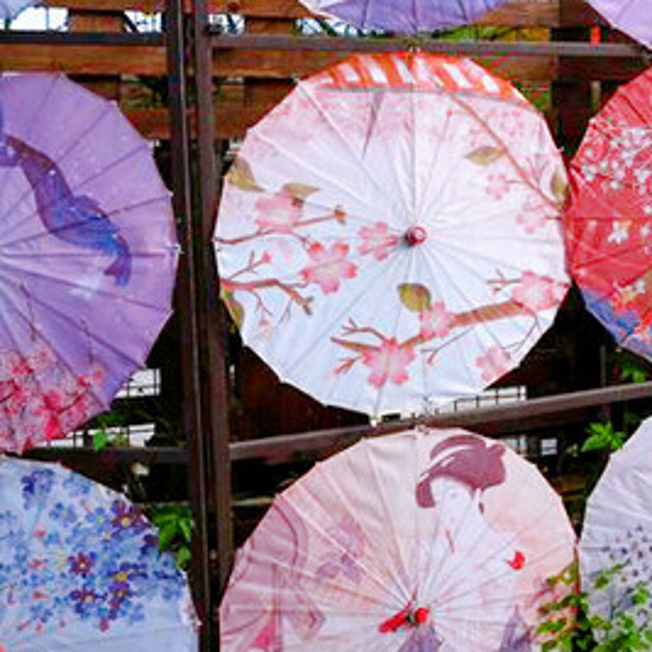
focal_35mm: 65
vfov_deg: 26.0
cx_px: 840
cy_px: 127
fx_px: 1385
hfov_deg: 23.5
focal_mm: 24
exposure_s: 1/500
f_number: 8
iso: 320
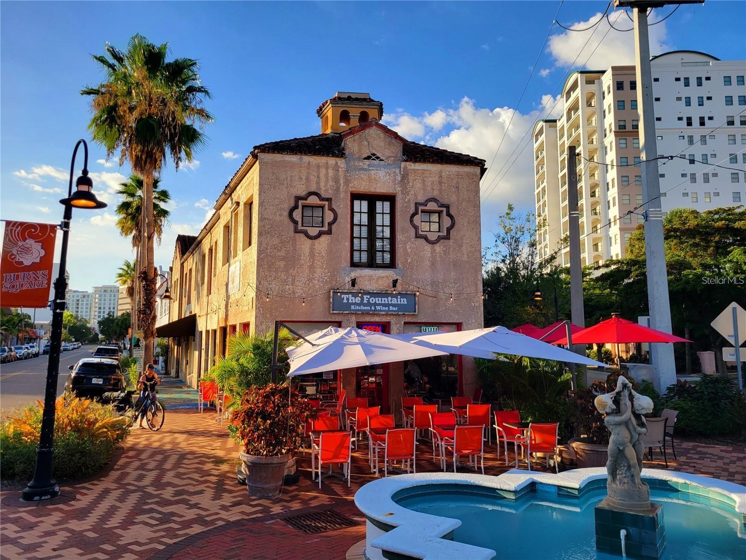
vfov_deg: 53.1
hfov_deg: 67.3
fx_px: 560
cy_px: 280
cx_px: 373
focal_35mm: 26
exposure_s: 1/1250
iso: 40
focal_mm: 5.4
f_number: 1.8
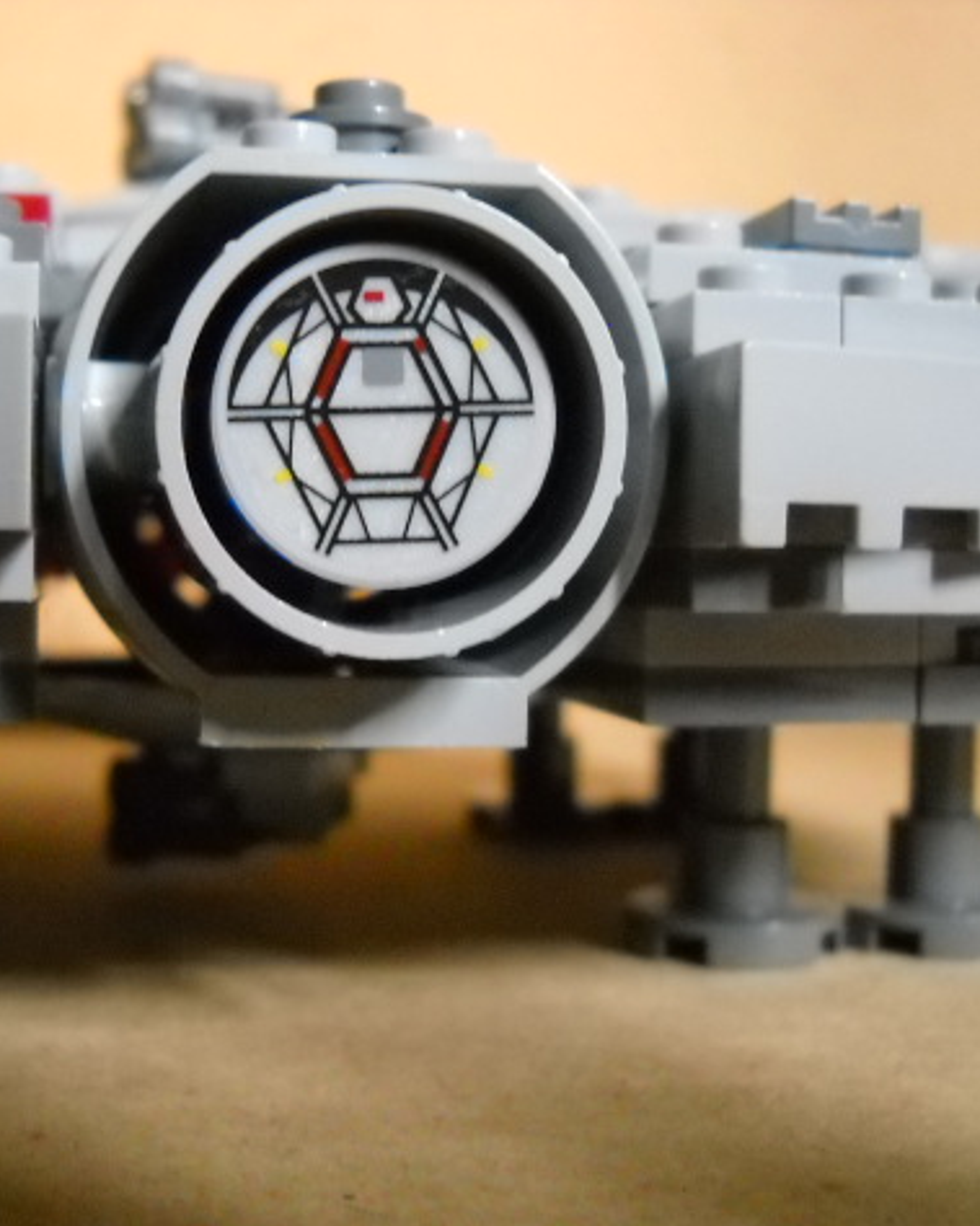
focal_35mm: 54
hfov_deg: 28.0
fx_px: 1958
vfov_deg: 34.8
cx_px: 390
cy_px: 613
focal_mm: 6.72
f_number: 3.1
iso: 800
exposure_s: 1/6
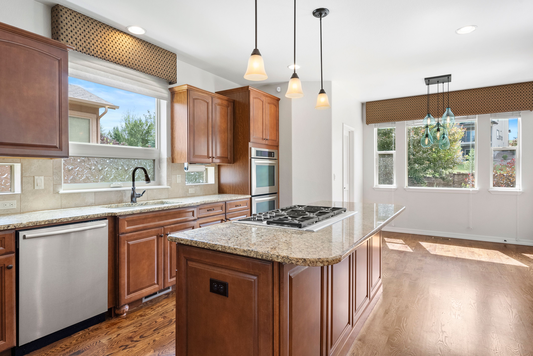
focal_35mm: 20
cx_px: 266
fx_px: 296
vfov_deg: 62.0
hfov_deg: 83.9
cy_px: 178
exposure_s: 1/15
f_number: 9
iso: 640
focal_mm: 20
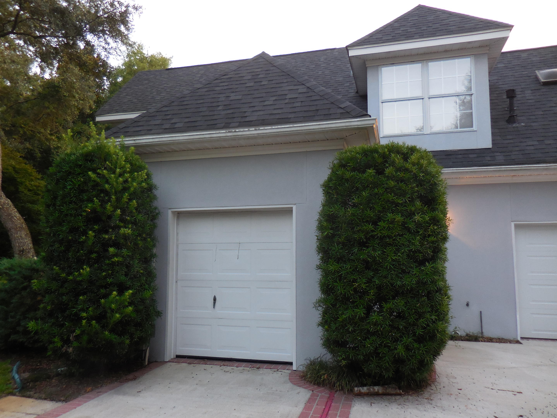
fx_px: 418
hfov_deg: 67.3
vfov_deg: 53.0
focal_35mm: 26
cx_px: 275
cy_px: 213
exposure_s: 1/30
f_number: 3.3
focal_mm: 4.5
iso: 160
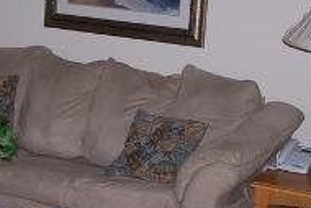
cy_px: 57
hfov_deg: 21.8
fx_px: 804
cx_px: 97
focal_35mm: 93
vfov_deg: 14.7
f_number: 2.8
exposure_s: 1/500
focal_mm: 6.3
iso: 80
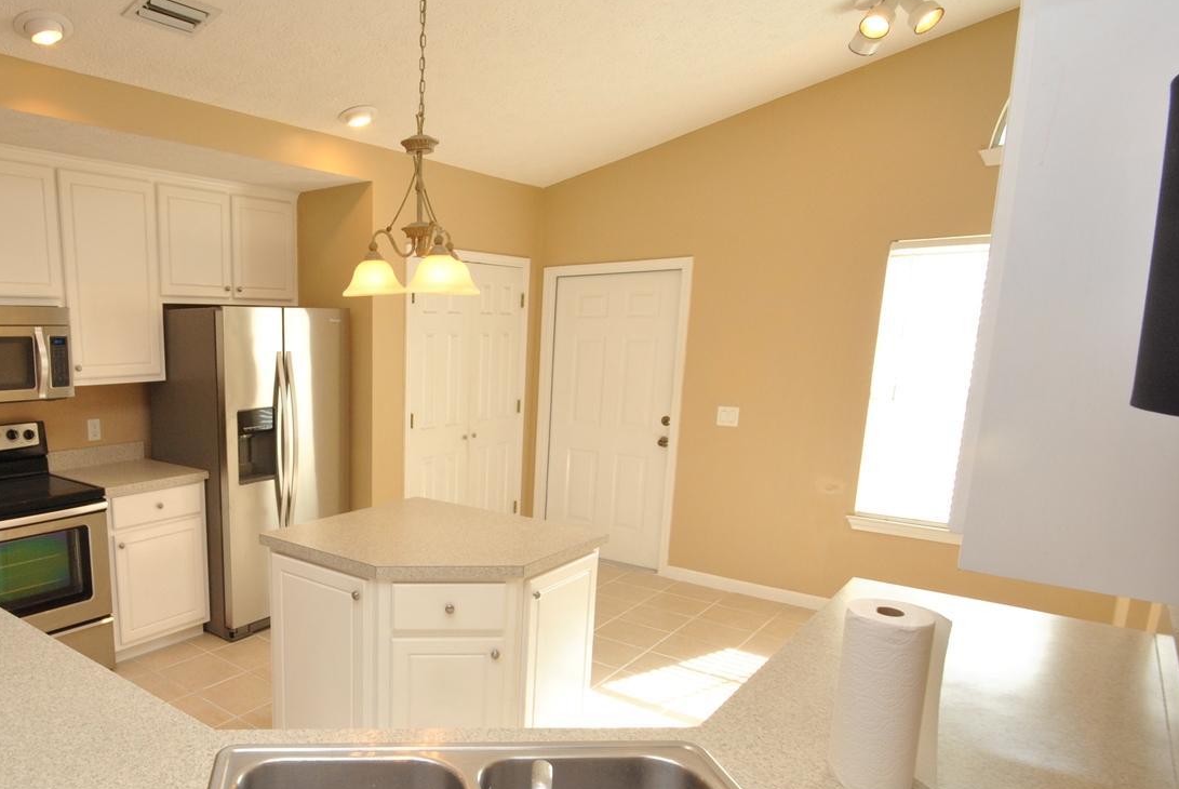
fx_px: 721
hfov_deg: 74.0
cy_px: 480
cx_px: 324
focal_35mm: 22
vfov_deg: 56.8
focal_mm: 10
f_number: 13
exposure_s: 1/13
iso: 400
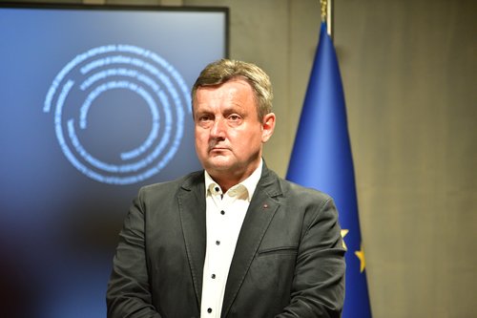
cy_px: 159
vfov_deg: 6.9
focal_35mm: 200
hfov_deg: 10.3
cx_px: 238
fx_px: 2649
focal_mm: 200
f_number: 2.8
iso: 1600
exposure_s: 1/250
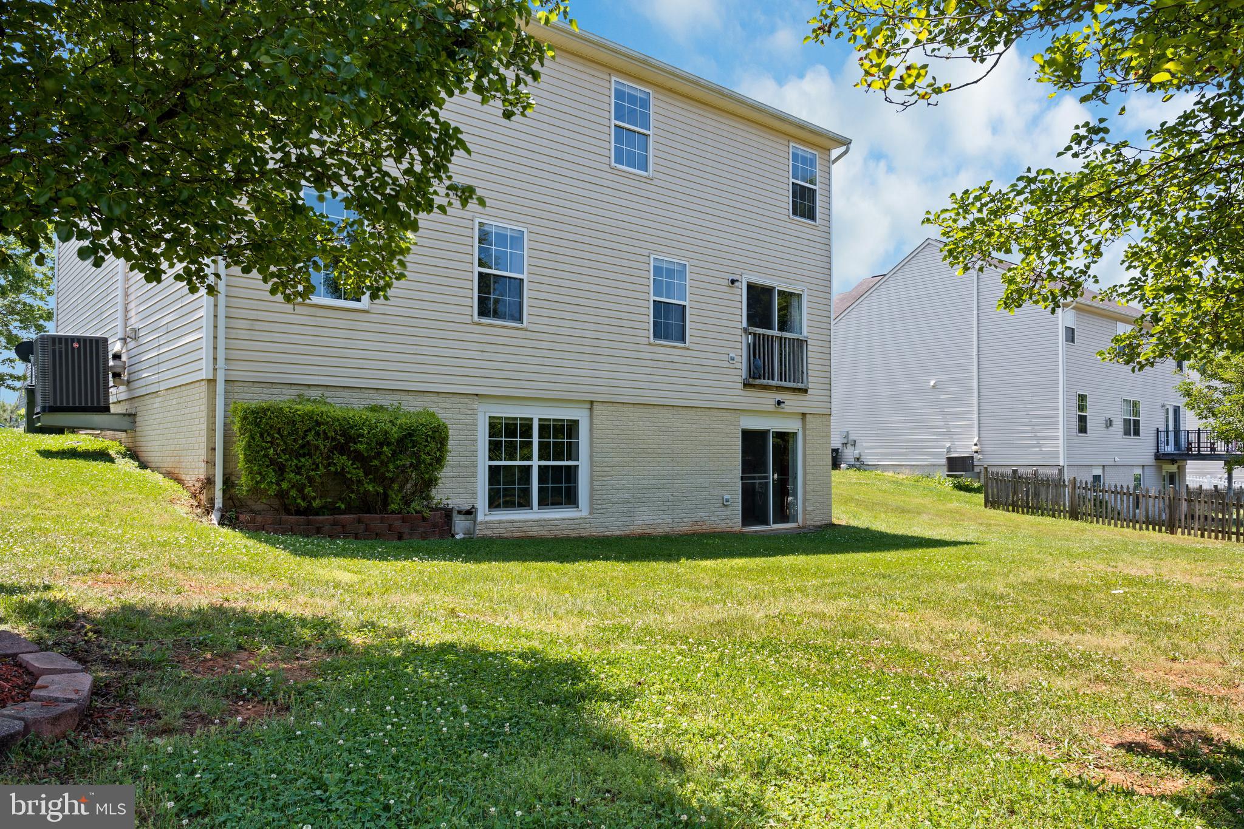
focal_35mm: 24
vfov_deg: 53.1
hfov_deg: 73.7
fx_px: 829
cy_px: 414
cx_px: 622
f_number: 11
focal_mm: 24
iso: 100
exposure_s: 1/20
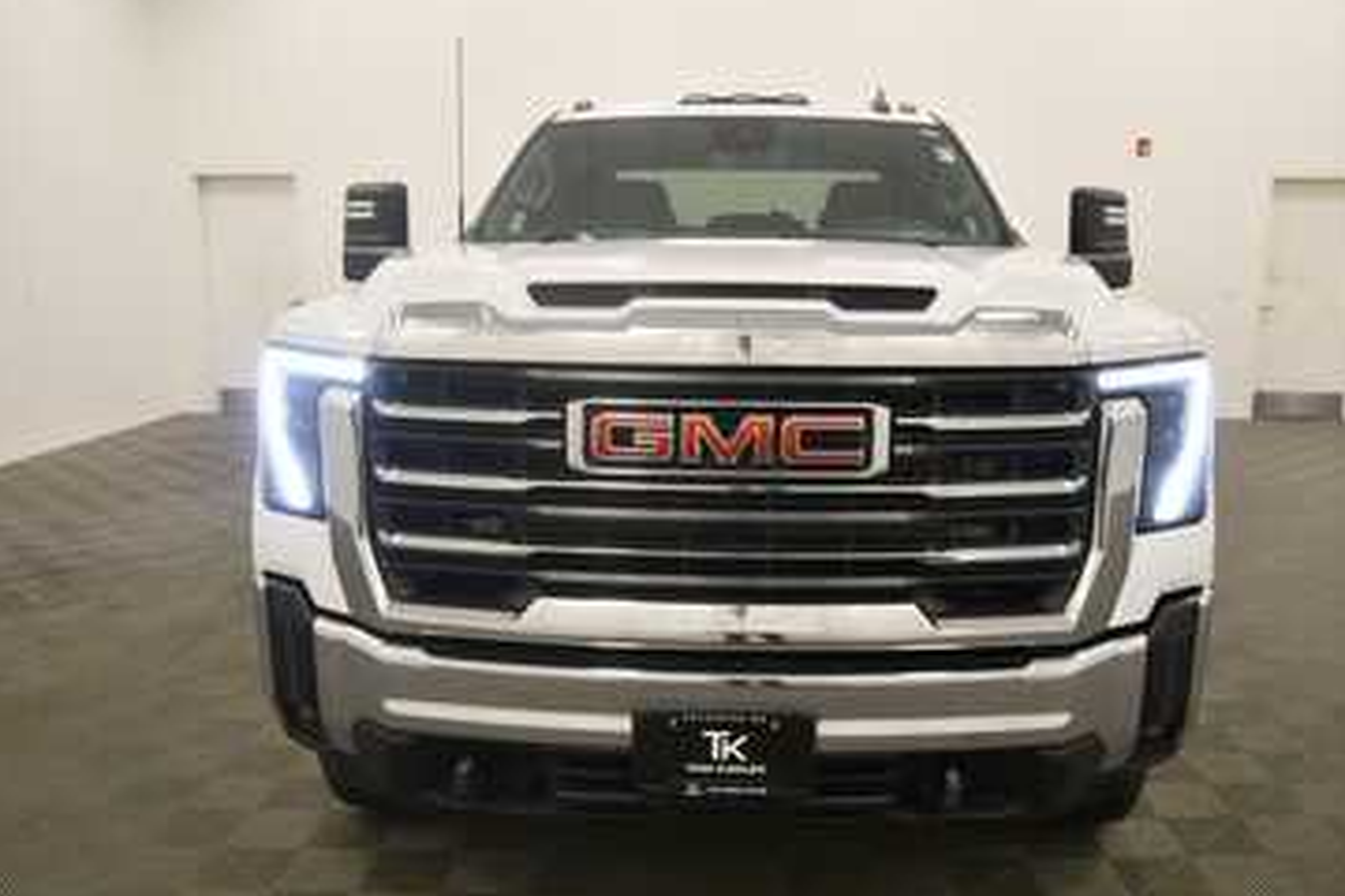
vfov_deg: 43.6
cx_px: 736
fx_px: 1121
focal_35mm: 30
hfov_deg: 61.8
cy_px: 476
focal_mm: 18
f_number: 5.6
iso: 800
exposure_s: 1/200
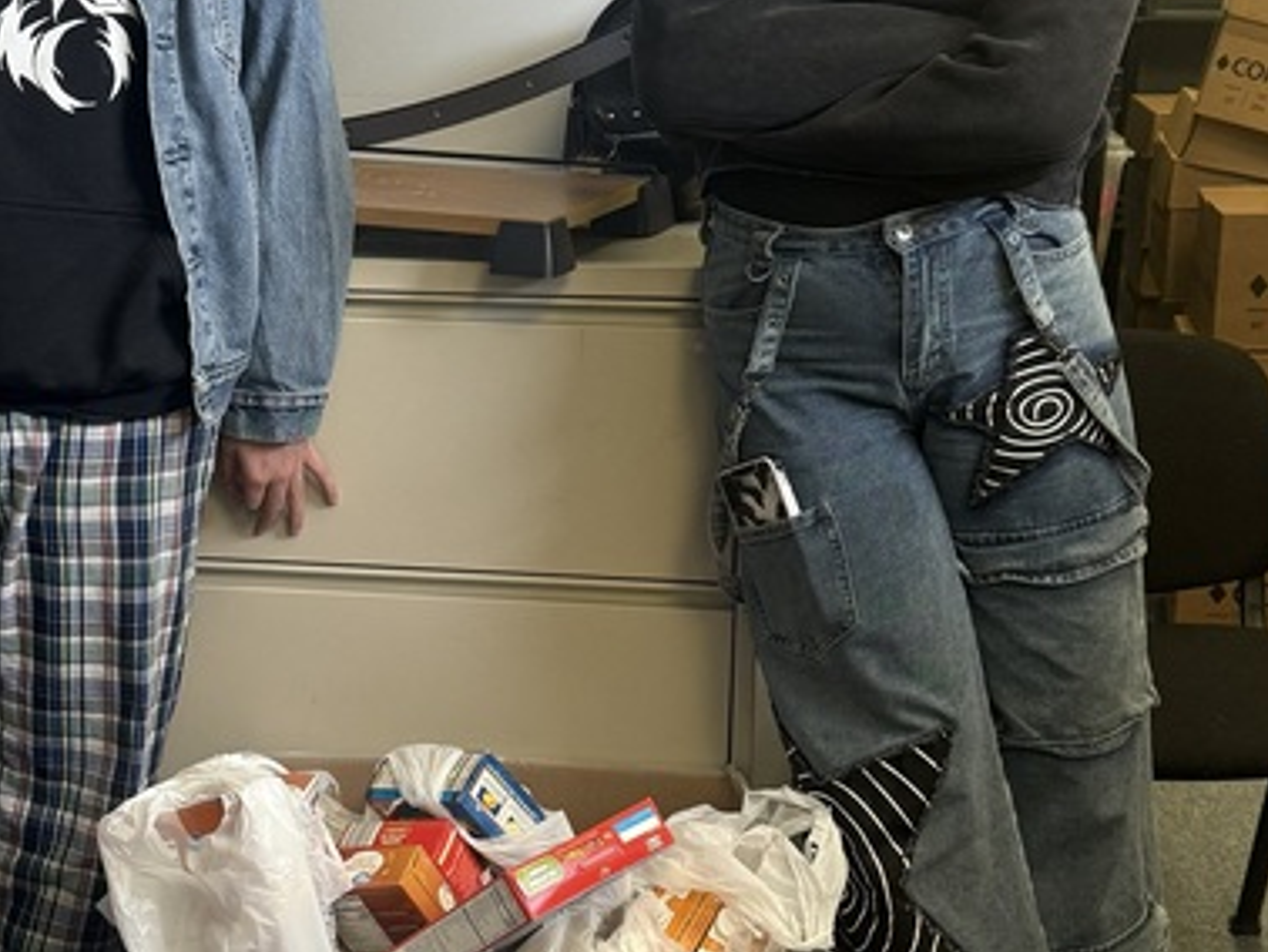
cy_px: 543
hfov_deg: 29.5
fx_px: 2382
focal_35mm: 65
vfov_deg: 22.6
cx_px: 396
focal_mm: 6.76
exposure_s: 1/60
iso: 160
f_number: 1.78
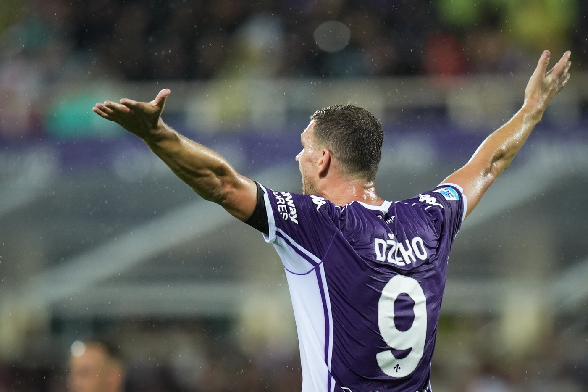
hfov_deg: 5.2
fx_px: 6532
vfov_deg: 3.4
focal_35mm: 400
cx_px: 294
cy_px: 196
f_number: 3.2
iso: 2000
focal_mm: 400
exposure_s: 1/1250
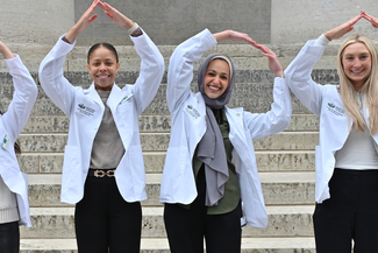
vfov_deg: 19.9
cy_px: 187
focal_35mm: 68
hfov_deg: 29.5
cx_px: 148
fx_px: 714
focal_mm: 33.5
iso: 720
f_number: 7.1
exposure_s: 1/200
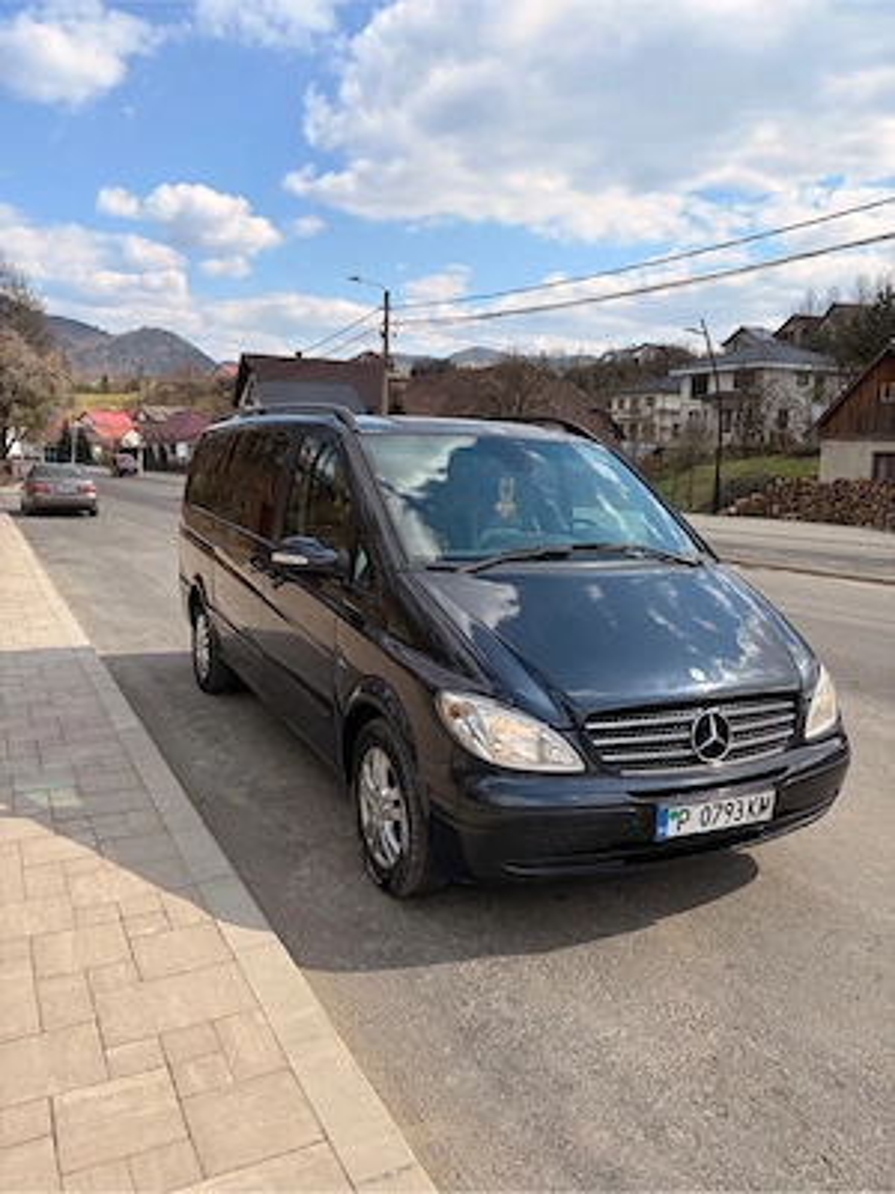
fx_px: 896
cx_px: 448
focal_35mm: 26
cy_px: 597
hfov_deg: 53.1
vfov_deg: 67.3
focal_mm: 5.96
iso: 50
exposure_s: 1/2747
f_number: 1.6
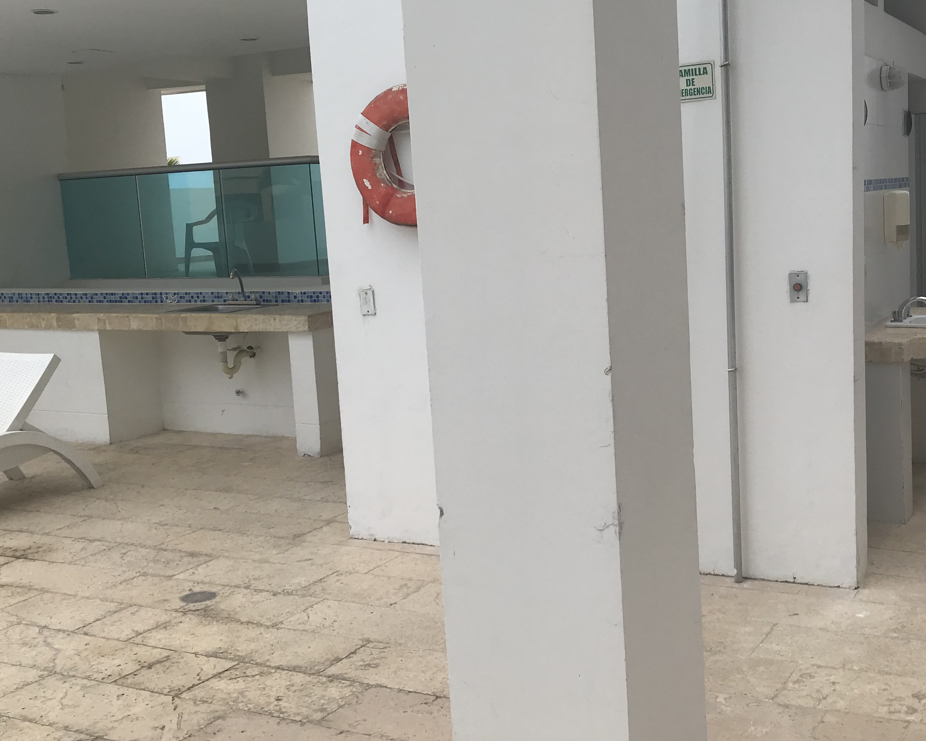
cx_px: 608
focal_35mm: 41
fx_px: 1124
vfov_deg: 36.5
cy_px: 347
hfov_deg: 44.2
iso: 20
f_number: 1.8
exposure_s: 1/1996
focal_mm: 3.99
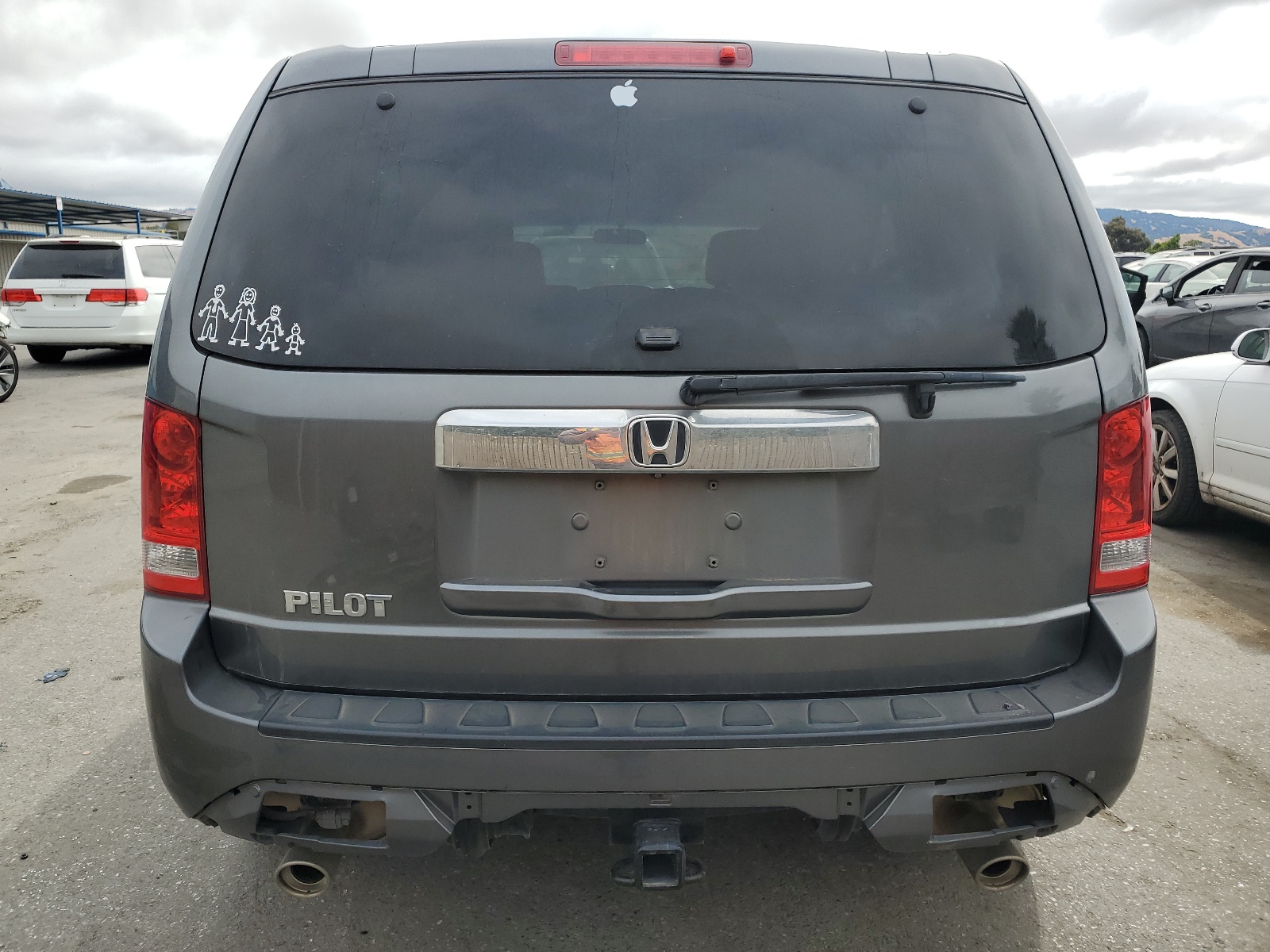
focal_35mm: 26
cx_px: 635
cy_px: 476
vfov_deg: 53.1
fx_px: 954
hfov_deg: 67.3
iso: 50
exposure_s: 1/2000
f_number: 1.5
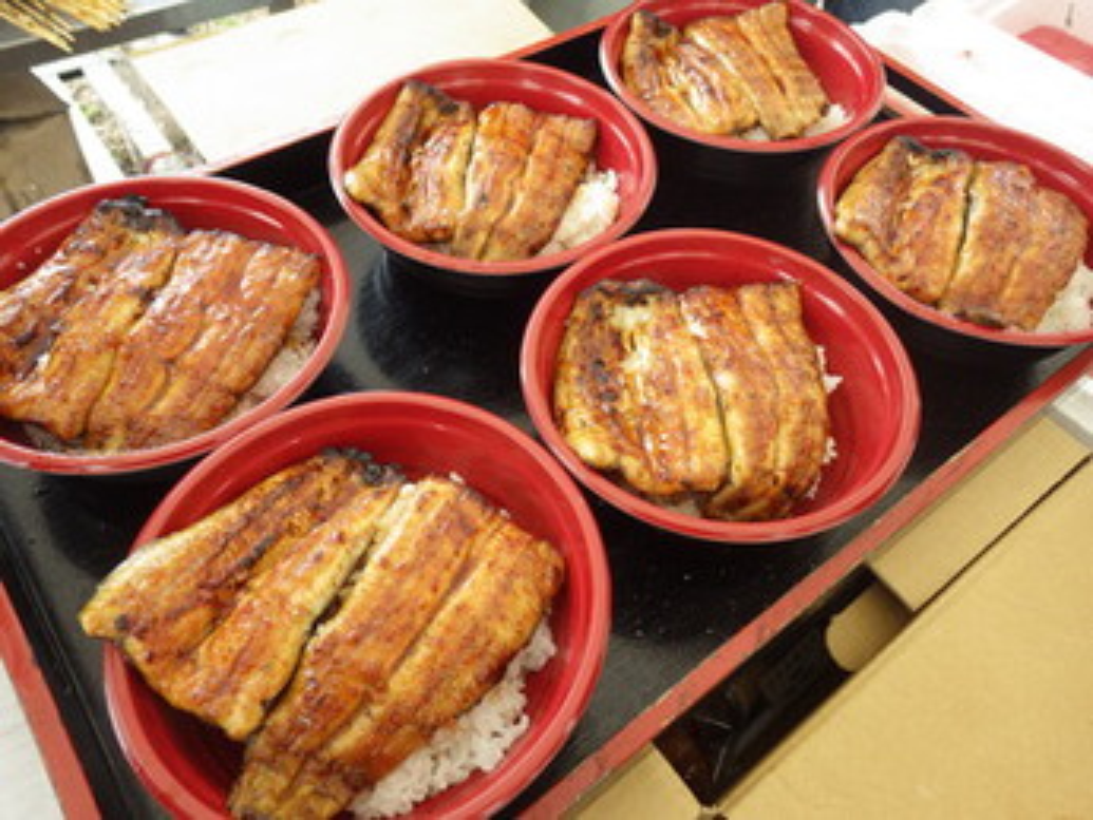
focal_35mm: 25
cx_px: 546
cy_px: 410
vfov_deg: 54.9
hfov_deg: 69.4
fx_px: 790
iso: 125
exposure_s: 1/160
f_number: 2.8
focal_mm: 4.5
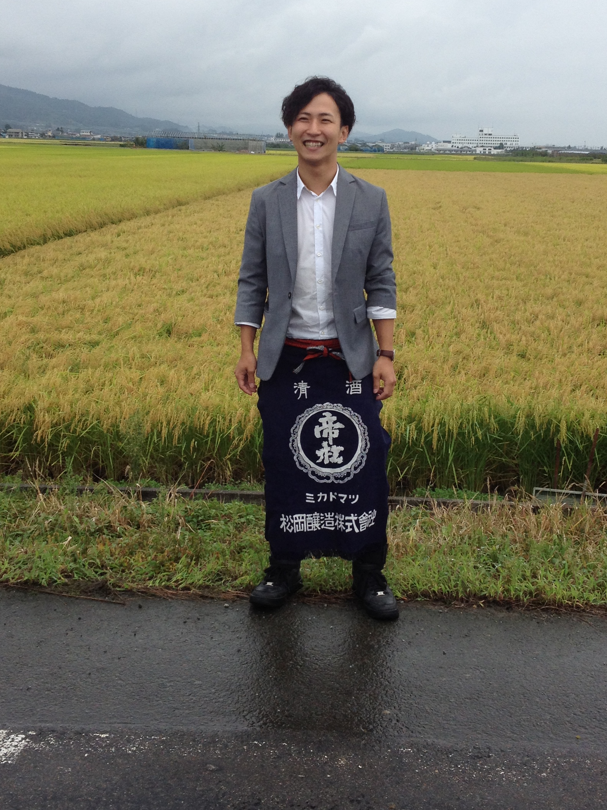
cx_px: 346
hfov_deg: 27.0
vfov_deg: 35.4
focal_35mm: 54
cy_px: 332
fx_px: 1263
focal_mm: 4.28
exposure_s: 1/690
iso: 50
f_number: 2.4
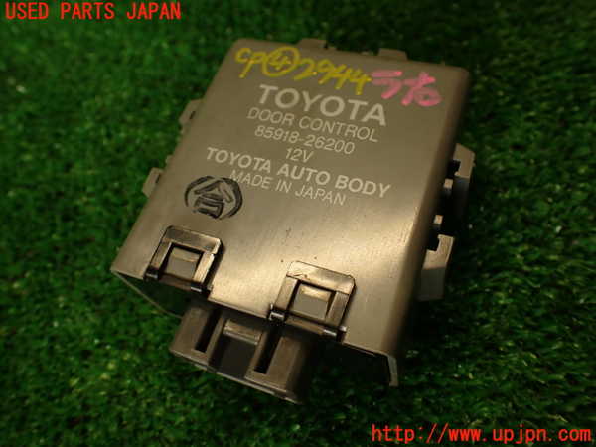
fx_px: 517
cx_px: 298
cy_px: 224
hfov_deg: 60.0
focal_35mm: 30
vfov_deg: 46.8
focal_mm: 5.4
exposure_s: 1/60
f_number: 2.3
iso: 160
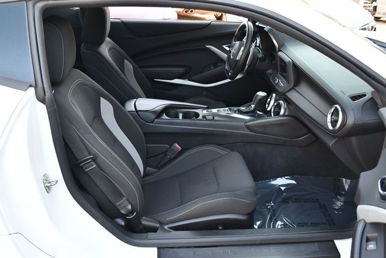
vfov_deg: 36.9
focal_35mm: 36
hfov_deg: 53.1
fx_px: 386
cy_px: 129
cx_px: 193
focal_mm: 18
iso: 800
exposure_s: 1/250
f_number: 3.5
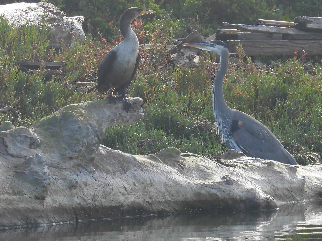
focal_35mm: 1369
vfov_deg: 1.1
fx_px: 12735
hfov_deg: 1.4
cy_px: 103
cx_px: 176
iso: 125
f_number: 5.6
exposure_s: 1/250
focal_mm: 152
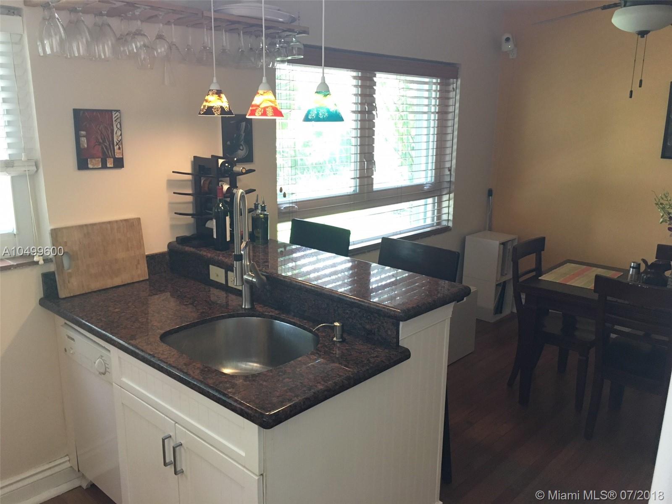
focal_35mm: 29
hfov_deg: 61.7
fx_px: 563
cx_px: 336
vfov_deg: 48.2
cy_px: 252
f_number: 2.2
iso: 100
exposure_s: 1/30
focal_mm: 4.15
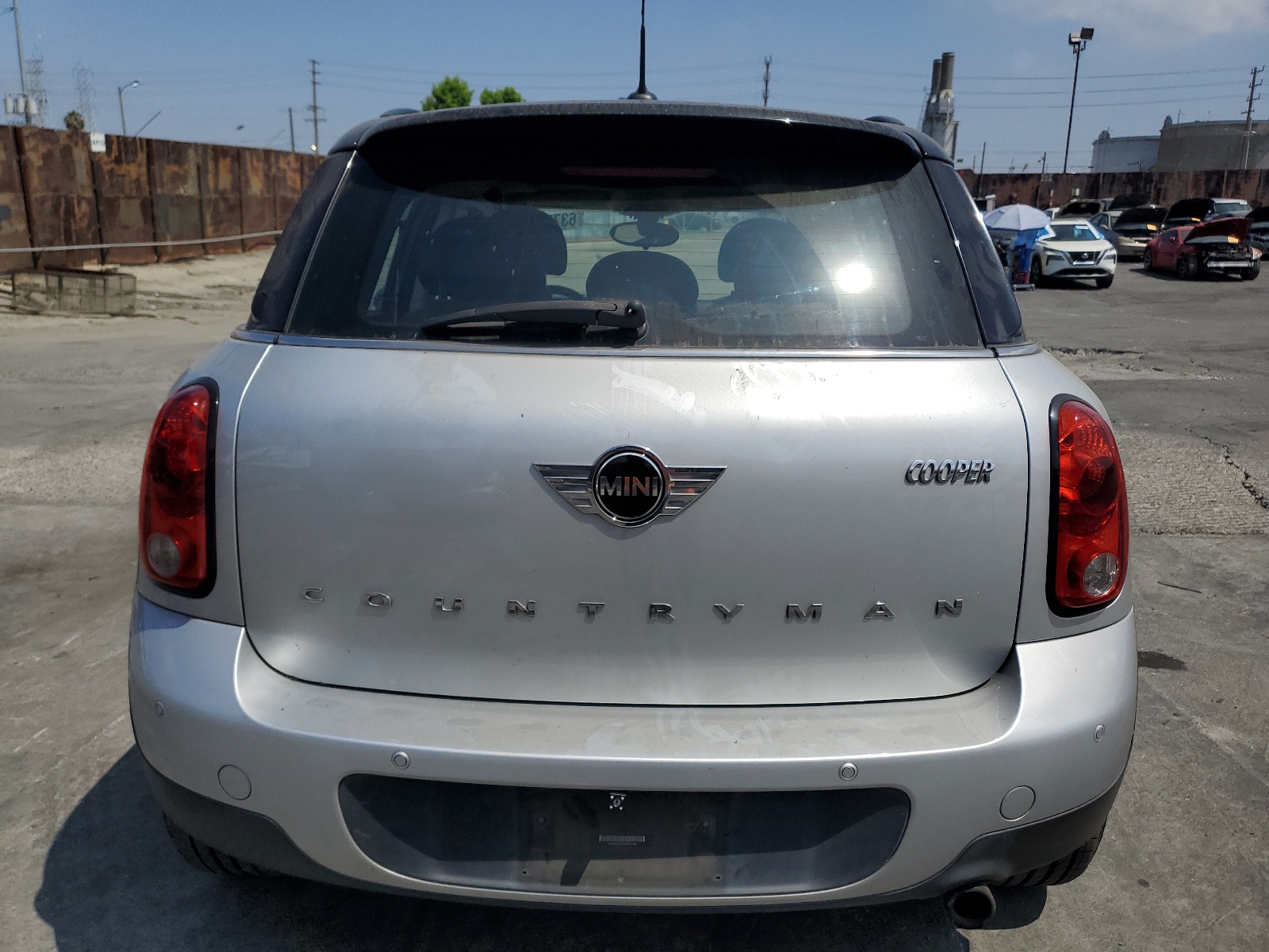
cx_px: 634
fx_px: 953
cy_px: 476
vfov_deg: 53.1
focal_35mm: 26
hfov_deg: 67.3
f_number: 1.5
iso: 51
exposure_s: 1/10000
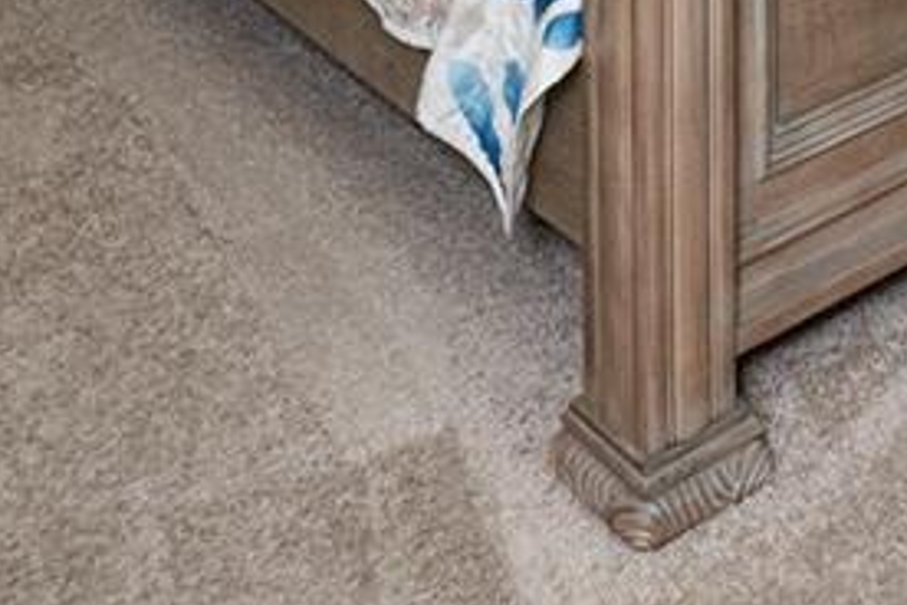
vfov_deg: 12.3
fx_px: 2041
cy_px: -954
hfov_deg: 23.9
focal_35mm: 81
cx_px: 910
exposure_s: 1/160
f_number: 8
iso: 400
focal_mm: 14
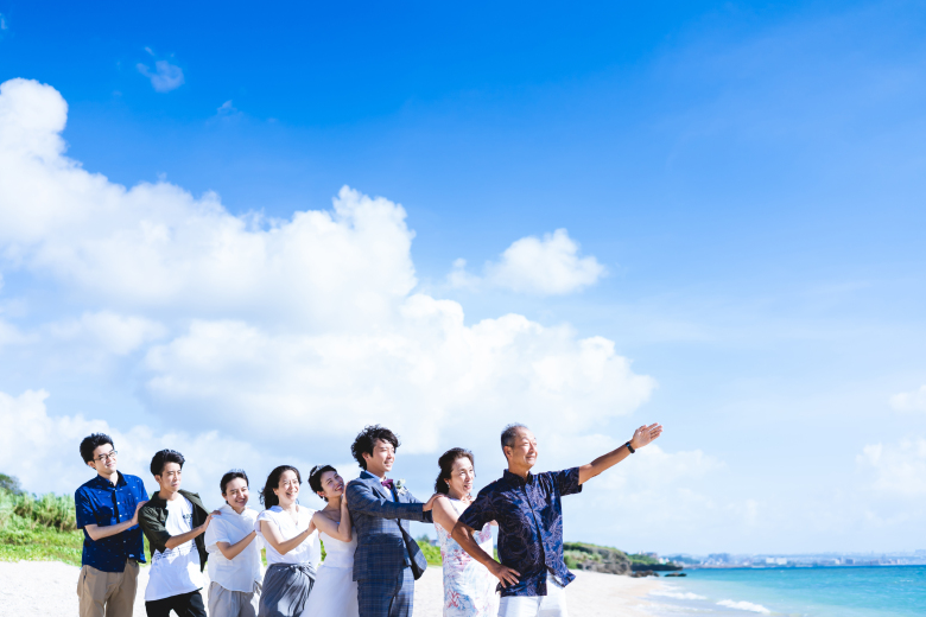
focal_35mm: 41
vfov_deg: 32.6
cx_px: 457
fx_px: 1055
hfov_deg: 47.4
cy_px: 313
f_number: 2
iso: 250
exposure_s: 1/5000
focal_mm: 40
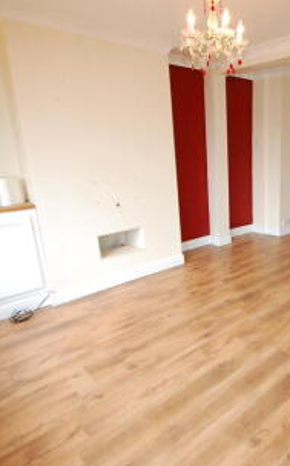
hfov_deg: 47.6
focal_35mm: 24
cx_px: 241
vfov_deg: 74.8
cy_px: 241
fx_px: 304
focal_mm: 10
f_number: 3.5
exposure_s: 1/500
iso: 1600
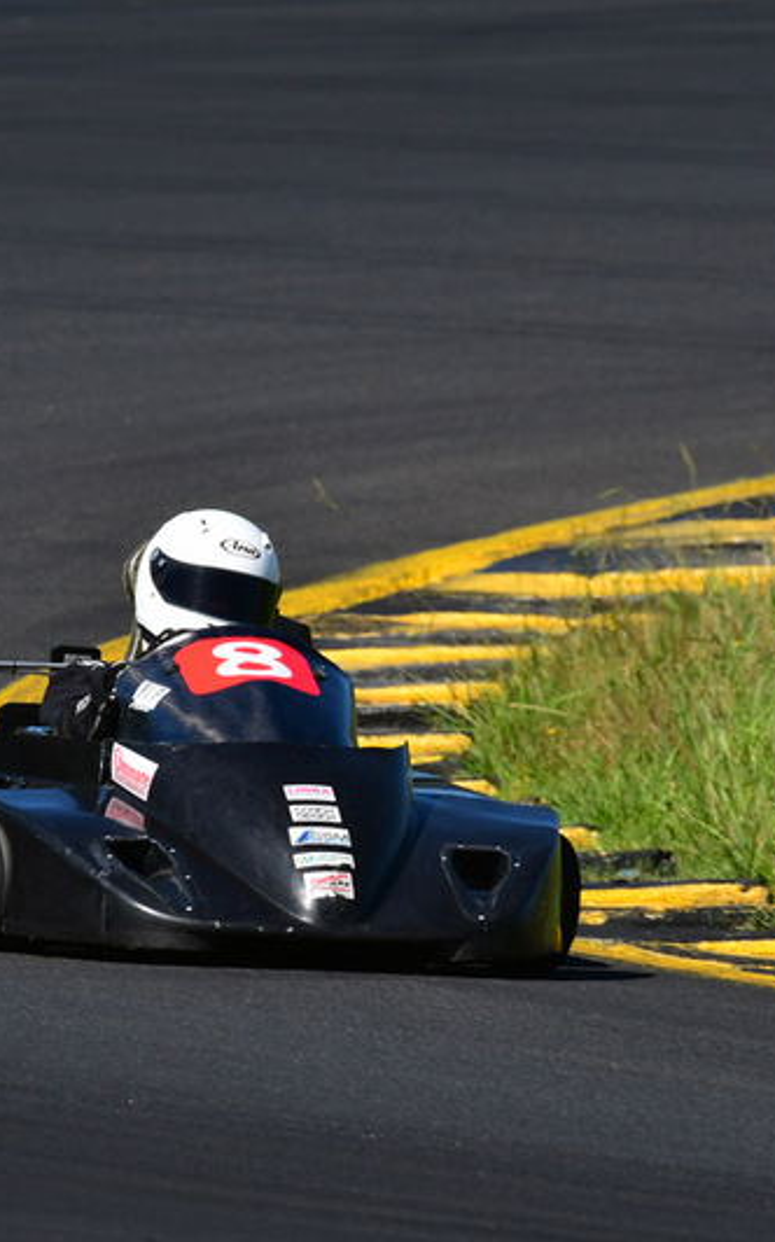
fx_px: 38905
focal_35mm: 1150
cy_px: 621
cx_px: 287
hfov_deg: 1.1
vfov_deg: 1.8
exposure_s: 1/640
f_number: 11
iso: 400
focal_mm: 500
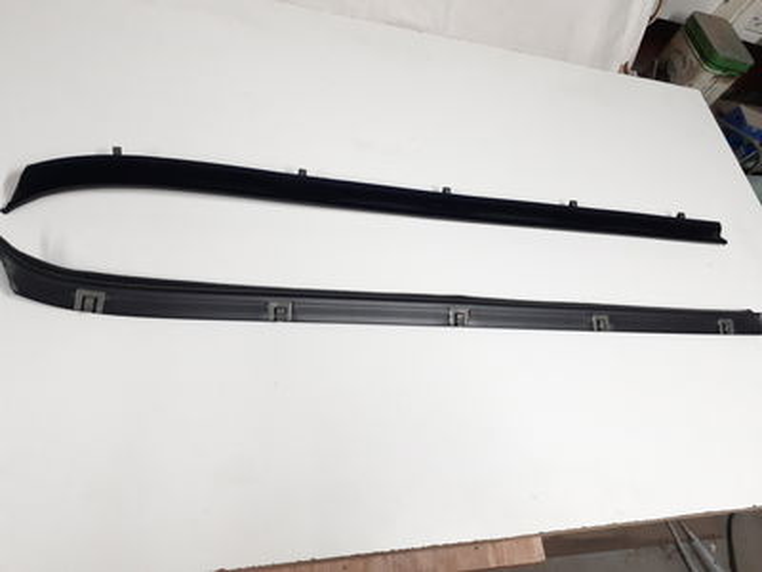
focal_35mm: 27
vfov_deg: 51.4
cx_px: 381
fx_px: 594
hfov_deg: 65.3
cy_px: 286
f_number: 1.9
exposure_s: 1/33
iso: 250
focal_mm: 3.6
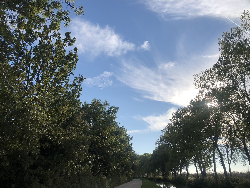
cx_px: 125
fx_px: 202
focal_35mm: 28
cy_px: 94
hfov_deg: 63.4
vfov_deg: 49.7
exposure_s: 1/3690
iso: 20
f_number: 1.8
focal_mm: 3.99
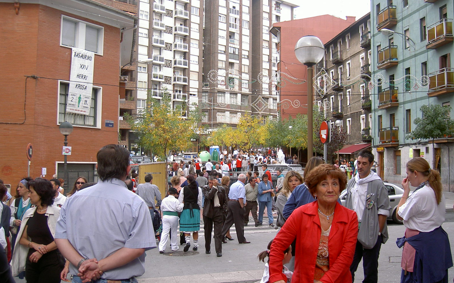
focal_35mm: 42
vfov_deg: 30.5
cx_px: 224
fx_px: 520
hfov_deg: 47.2
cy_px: 133
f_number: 2.8
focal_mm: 8
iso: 100
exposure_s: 1/213
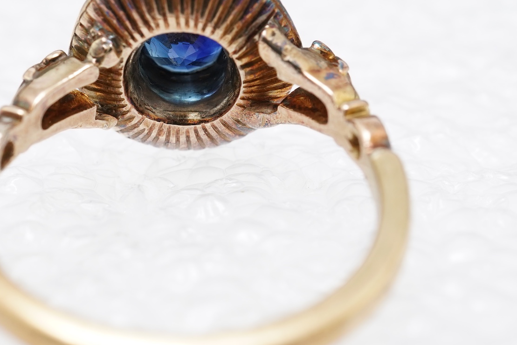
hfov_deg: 27.6
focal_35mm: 73
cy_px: 95
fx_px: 1049
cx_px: 203
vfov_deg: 18.6
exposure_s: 1/125
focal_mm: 30
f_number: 18
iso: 500
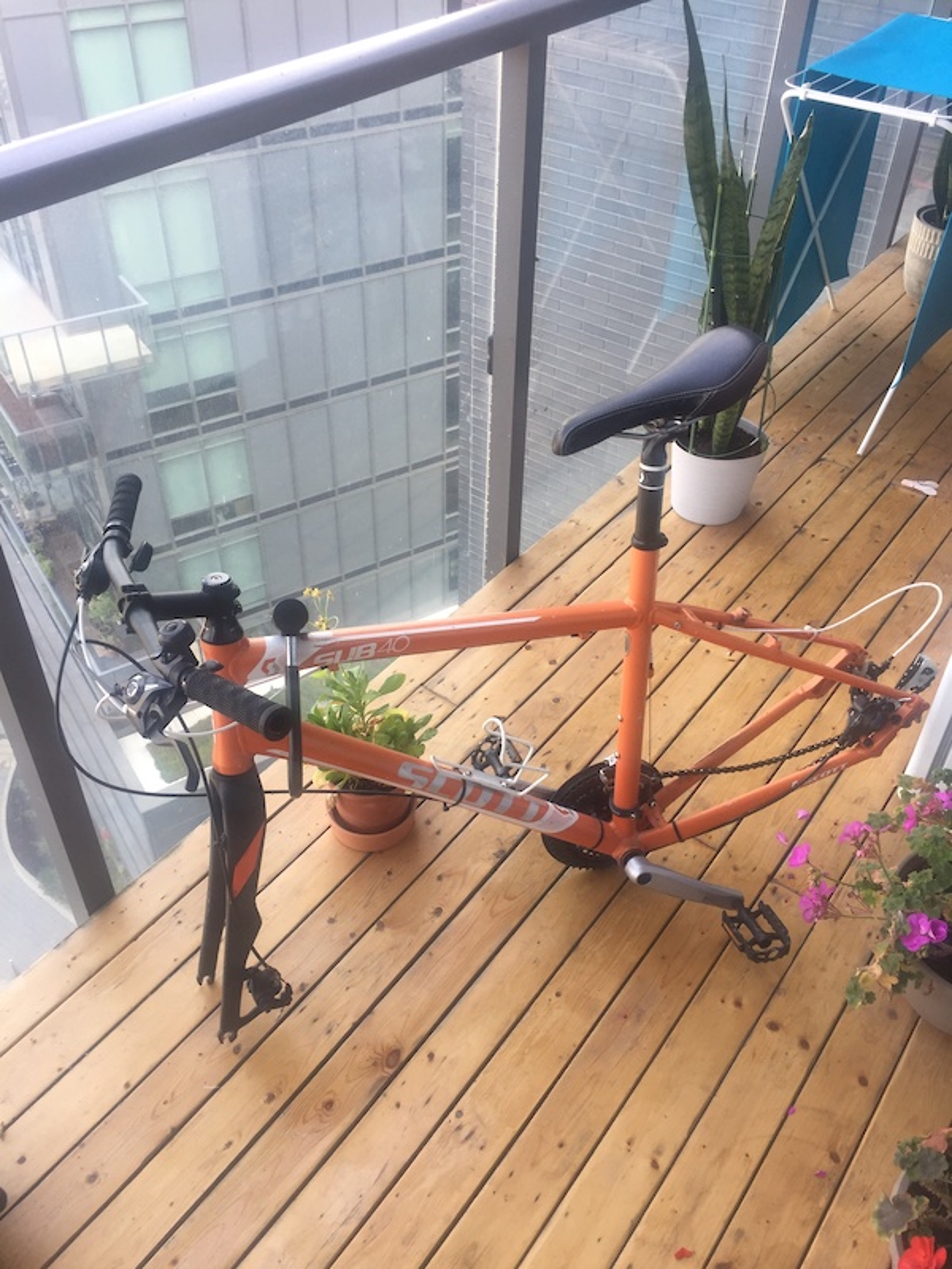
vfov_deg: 61.7
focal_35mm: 29
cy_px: 634
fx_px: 1063
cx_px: 476
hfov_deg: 48.2
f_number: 2.2
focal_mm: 4.15
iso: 32
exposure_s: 1/120
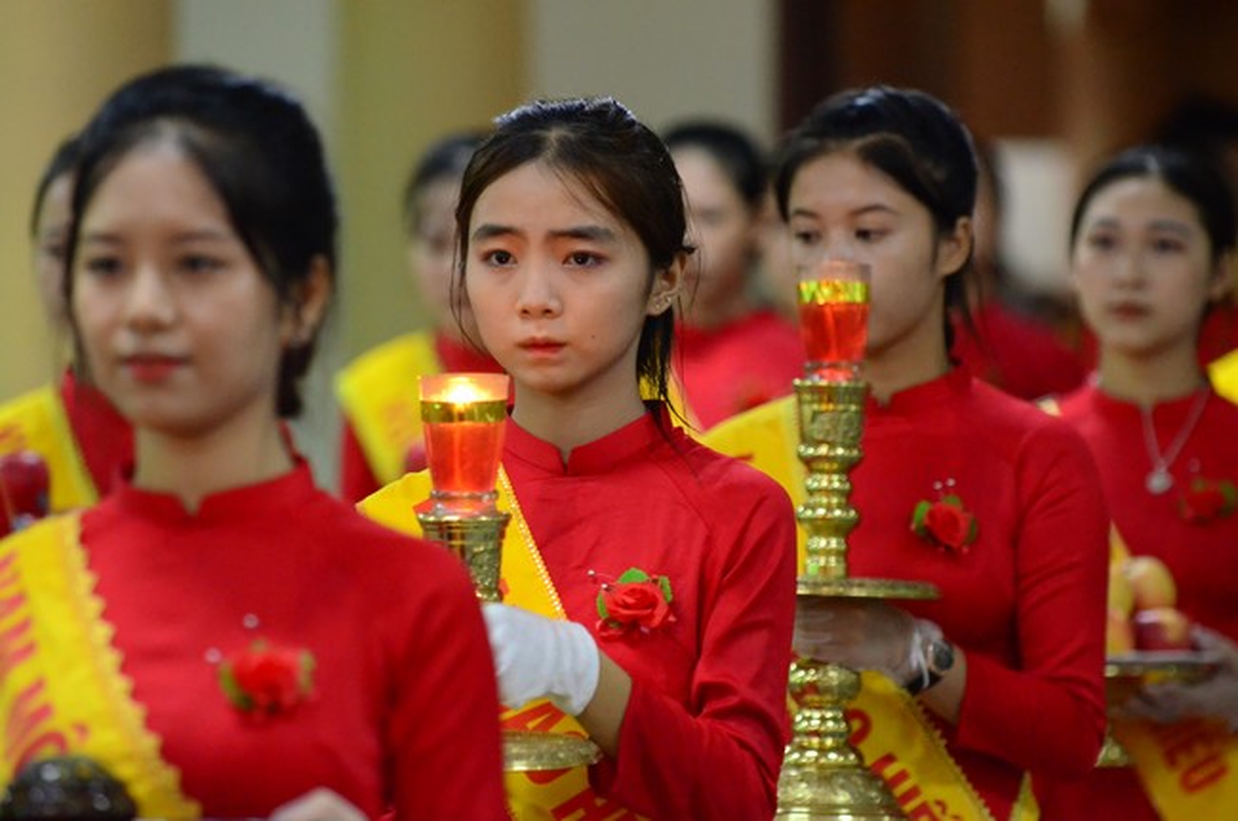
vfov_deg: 5.7
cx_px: 619
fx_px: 8239
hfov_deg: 8.6
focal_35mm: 240
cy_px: 410
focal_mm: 160
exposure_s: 1/160
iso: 4000
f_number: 2.8
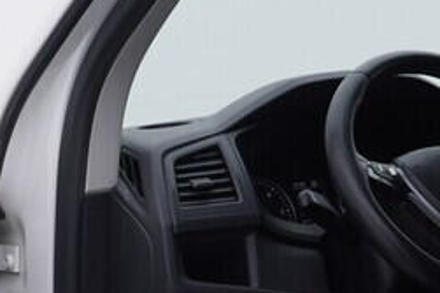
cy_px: 508
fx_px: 1795
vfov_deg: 9.0
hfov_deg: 13.9
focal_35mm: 147
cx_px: 89
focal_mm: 24
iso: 125
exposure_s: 1/80
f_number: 4
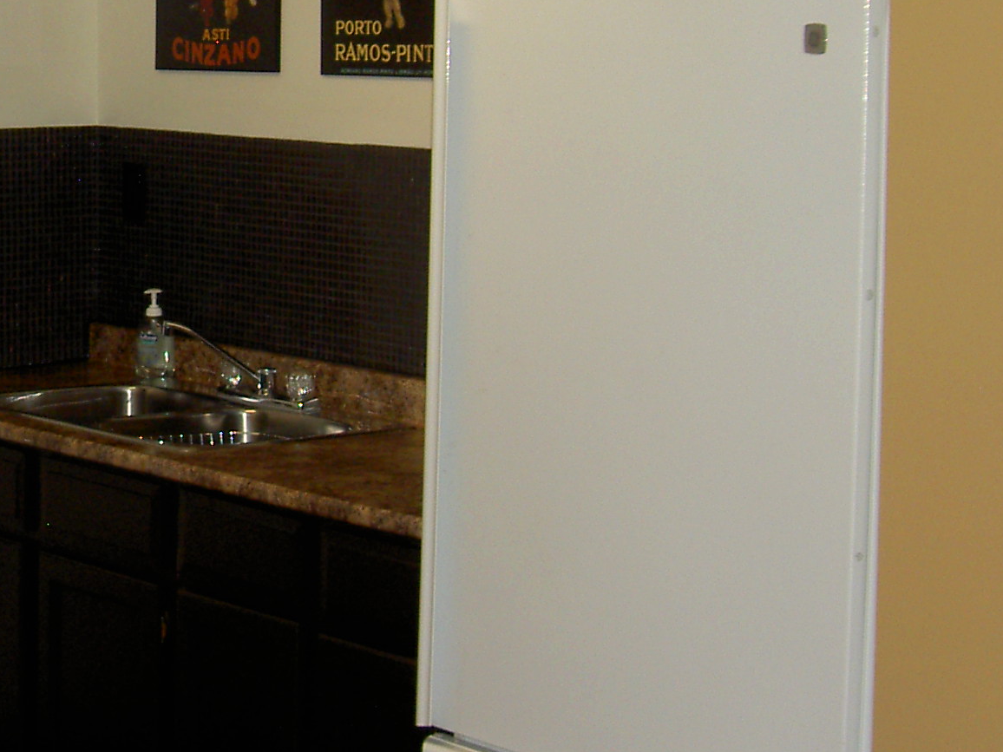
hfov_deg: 19.9
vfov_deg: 15.5
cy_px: 178
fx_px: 2753
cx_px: -63
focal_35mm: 95
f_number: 2.8
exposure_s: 1/60
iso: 100
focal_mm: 8
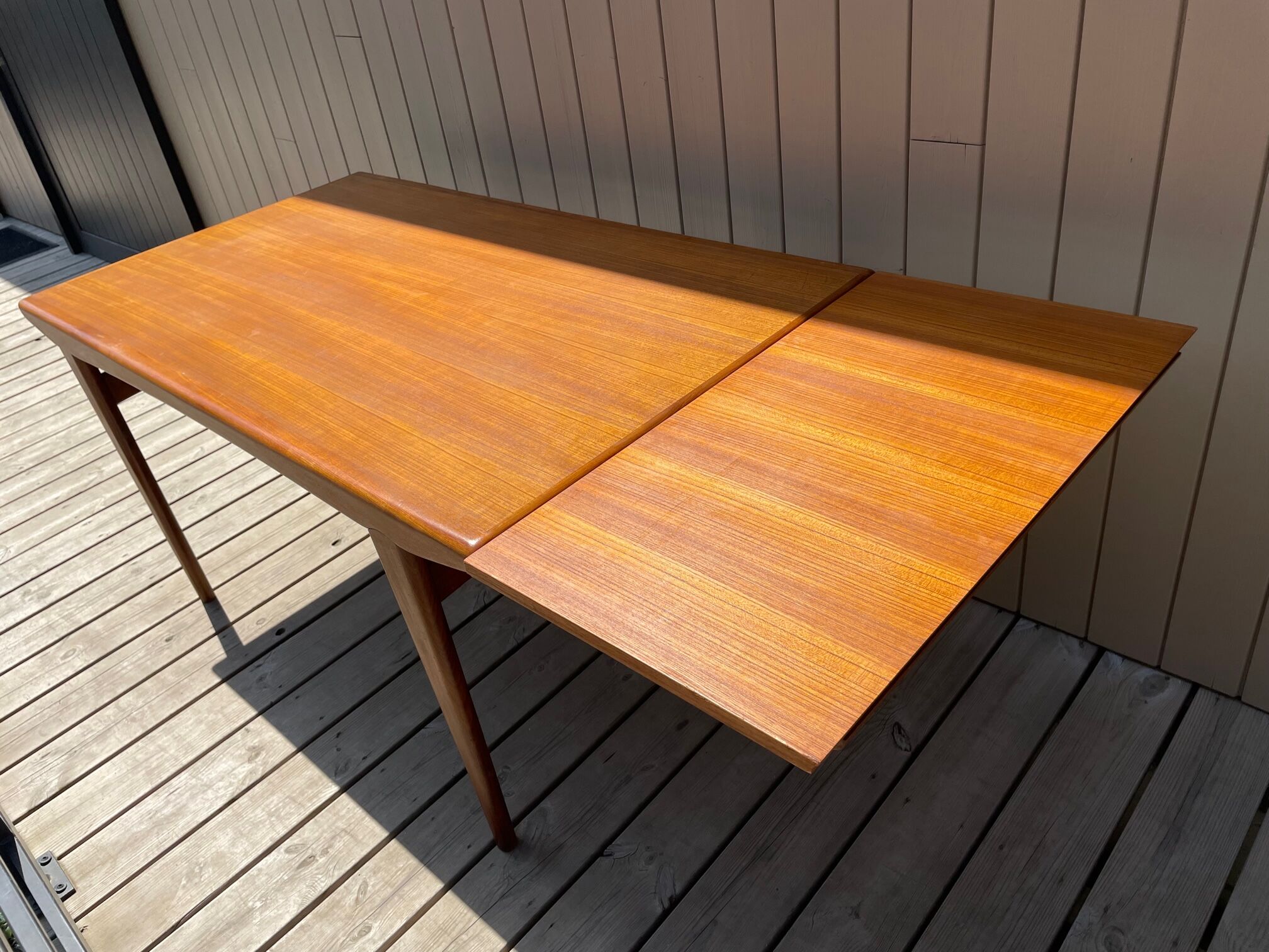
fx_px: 953
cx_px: 634
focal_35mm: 26
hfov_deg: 67.3
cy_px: 476
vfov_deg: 53.1
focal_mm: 4.2
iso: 32
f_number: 1.6
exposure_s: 1/3731
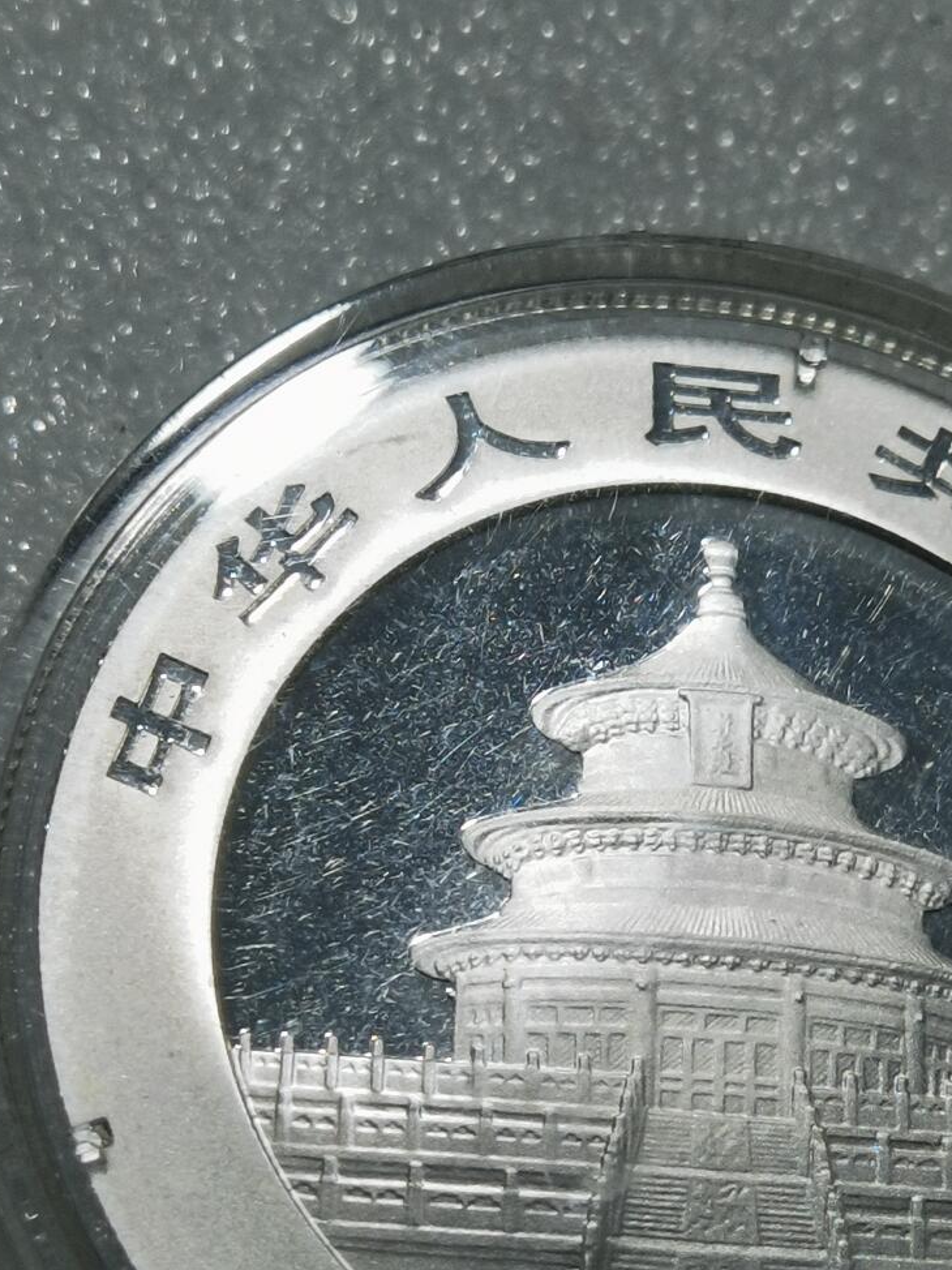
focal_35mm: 122
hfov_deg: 12.1
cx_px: 653
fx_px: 4476
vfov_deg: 16.1
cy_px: 901
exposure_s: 1/167
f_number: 1.9
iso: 50
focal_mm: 6.67
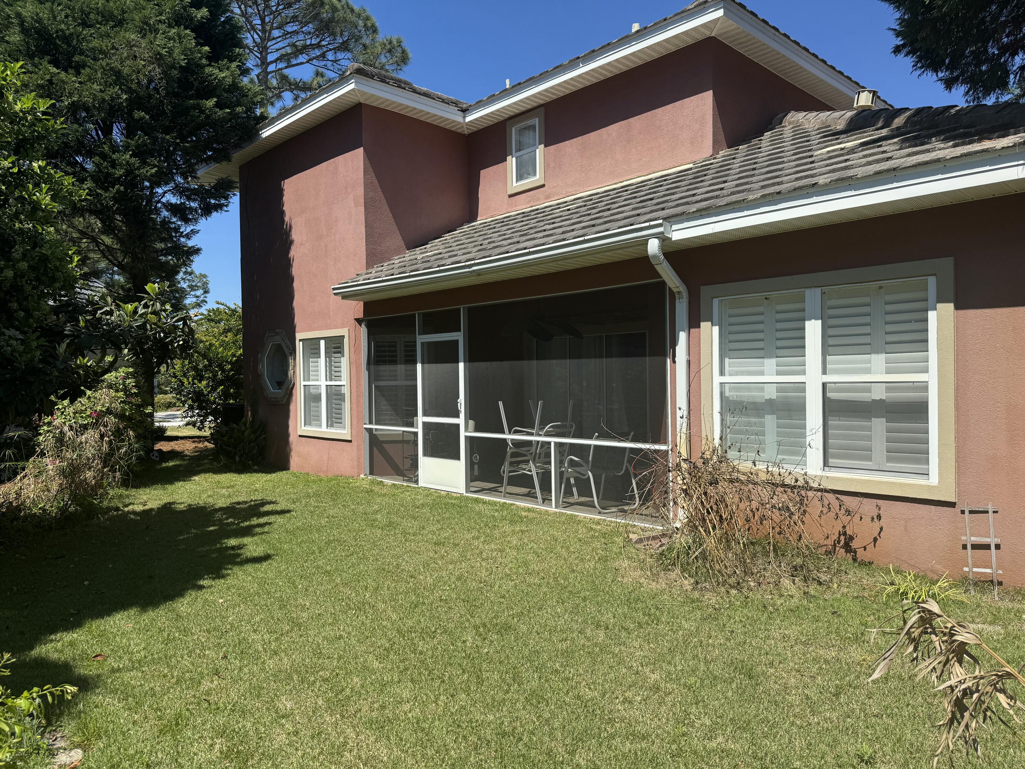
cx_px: 512
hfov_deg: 71.6
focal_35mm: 24
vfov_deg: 56.8
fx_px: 711
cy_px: 384
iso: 80
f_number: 1.78
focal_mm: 6.76
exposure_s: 1/3802
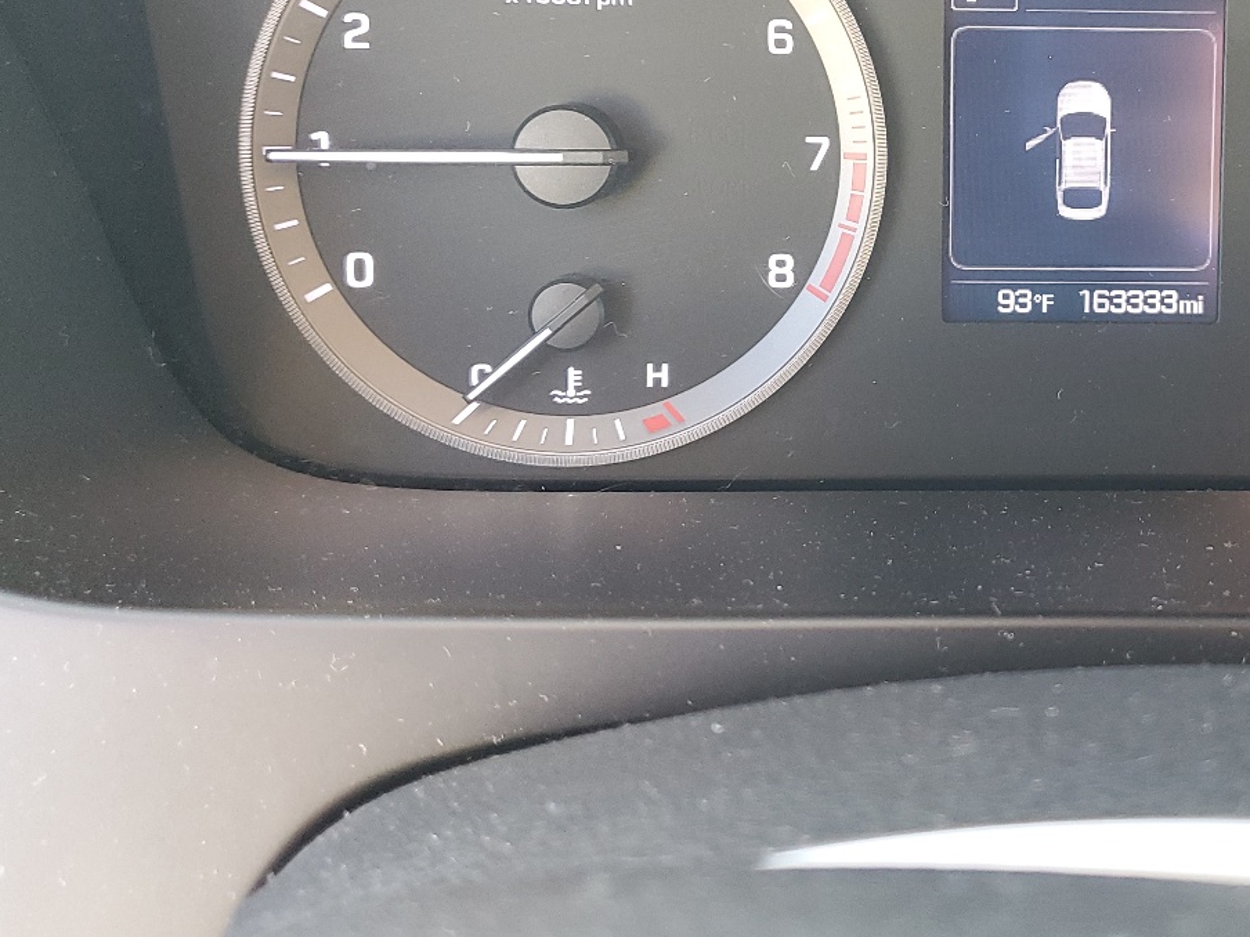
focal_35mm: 46
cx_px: 1015
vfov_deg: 30.6
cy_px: 167
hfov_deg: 39.5
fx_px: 1661
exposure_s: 1/50
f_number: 1.5
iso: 109
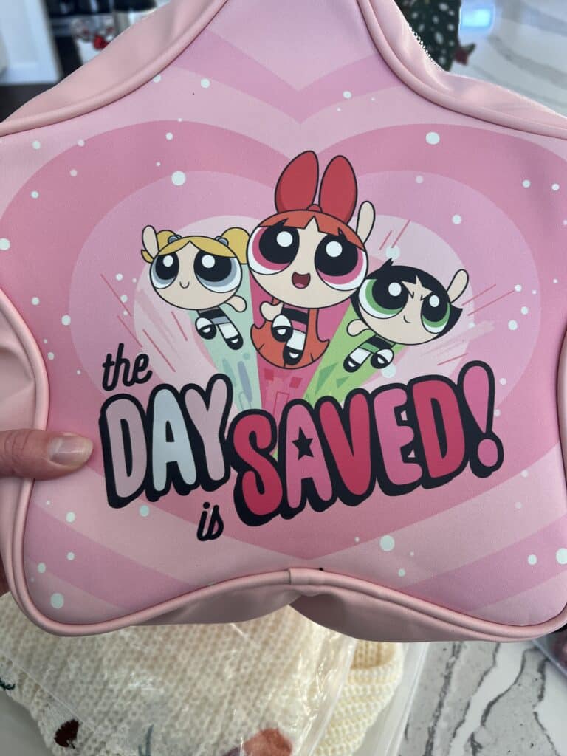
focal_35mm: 26
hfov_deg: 53.1
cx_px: 284
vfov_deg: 67.3
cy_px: 378
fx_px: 568
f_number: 1.5
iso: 64
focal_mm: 5.7
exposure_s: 1/120
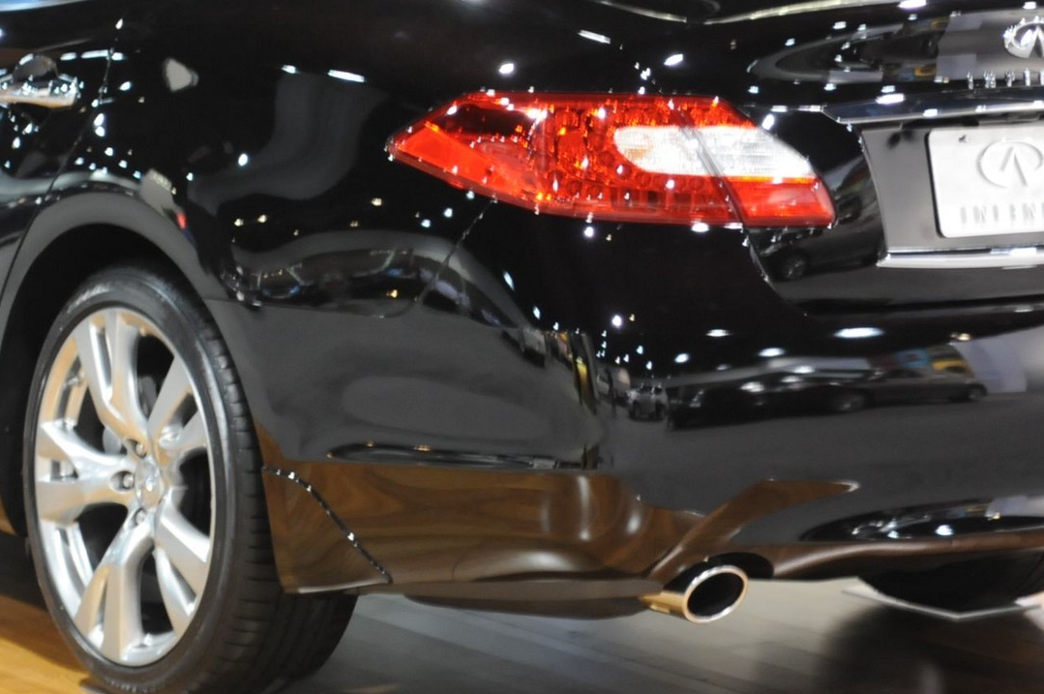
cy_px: 141
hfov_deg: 14.7
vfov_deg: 9.8
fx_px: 4027
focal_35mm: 139
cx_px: 348
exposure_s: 1/6
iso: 800
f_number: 5.3
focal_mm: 40
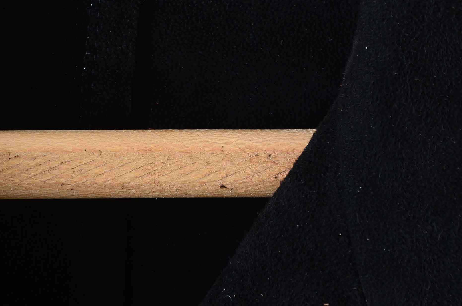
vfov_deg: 3.3
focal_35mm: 418
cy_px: 71
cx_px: 135
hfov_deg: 4.9
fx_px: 5358
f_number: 7.1
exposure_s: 1/160
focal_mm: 105
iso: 200
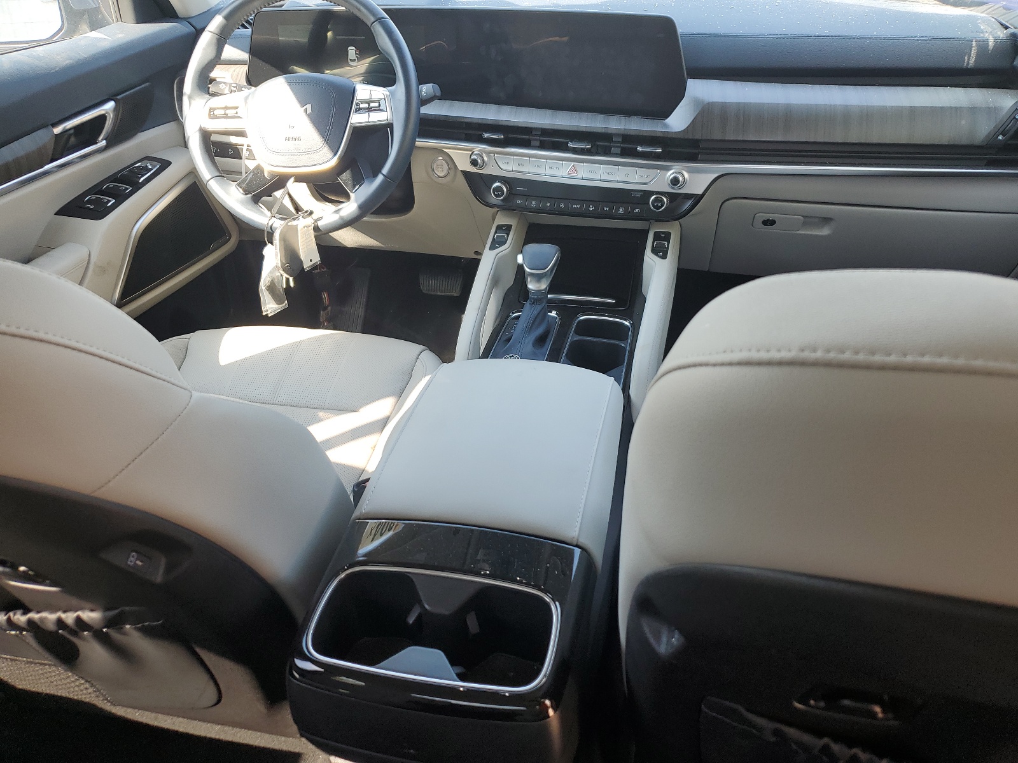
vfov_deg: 53.1
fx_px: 765
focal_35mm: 26
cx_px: 509
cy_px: 382
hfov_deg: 67.3
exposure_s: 1/167
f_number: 1.5
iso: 50
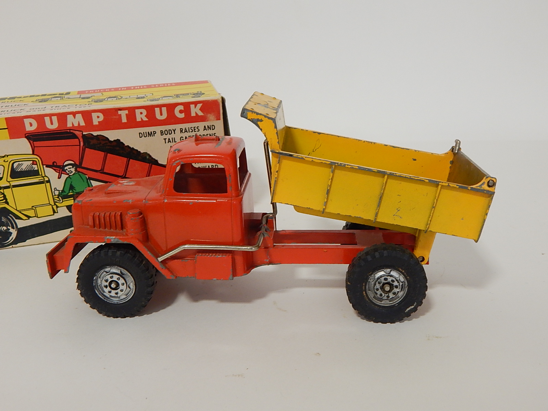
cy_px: 206
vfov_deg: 41.8
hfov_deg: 54.0
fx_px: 538
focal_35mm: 34
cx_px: 274
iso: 180
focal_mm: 6.1
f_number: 3.3
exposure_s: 1/30
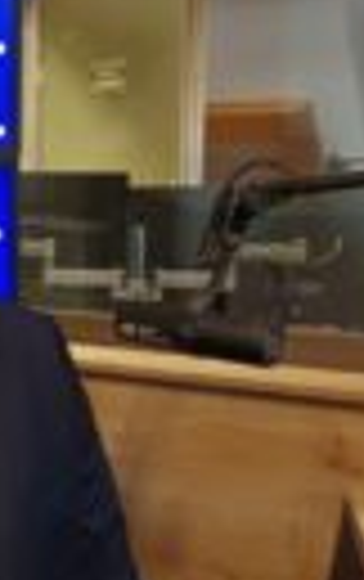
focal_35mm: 70
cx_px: -83
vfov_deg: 29.3
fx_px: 1107
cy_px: 346
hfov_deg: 17.7
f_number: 1.7
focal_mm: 5.31
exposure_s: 1/33.3
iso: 876
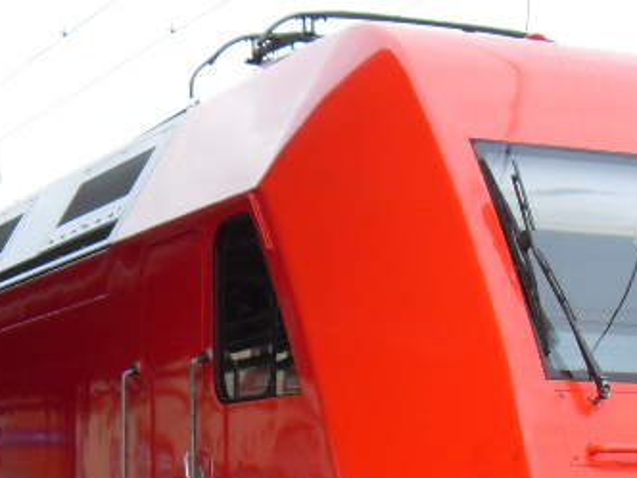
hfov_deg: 18.7
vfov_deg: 13.6
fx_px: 1932
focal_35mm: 105
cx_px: 432
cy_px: 614
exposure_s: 1/250
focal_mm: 6.3
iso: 80
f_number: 2.8
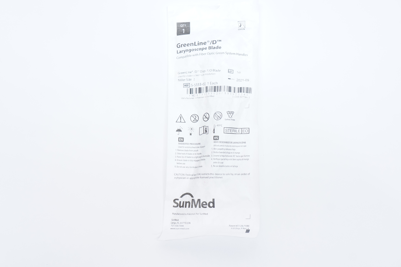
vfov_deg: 31.8
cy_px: 134
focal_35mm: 42
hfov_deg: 46.4
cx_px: 200
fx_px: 467
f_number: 7.1
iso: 800
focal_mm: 28
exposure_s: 1/25
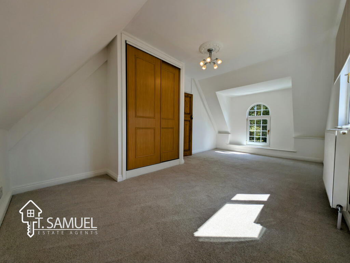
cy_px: 132
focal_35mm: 12
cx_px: 175
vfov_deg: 94.6
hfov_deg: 110.5
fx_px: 122
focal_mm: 2.23
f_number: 1.95
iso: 39
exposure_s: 1/734
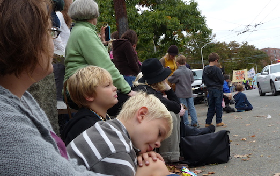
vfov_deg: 24.5
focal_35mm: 53
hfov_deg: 38.2
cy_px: 84
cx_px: 141
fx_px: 405
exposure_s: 1/80
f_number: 8
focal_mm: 8.7
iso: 100
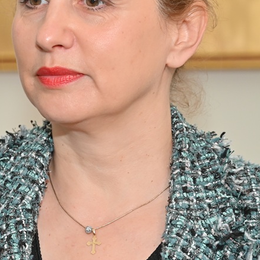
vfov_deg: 9.6
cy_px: 131
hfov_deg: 9.5
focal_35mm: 183
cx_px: 38
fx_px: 1555
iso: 500
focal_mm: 70
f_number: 4.5
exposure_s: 1/160
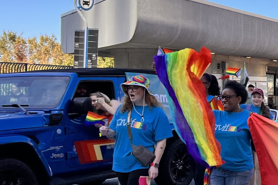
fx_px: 587
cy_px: 110
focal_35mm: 76
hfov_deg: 23.4
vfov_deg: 17.9
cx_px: 369
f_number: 1.5
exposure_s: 1/2165
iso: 50
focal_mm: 5.7
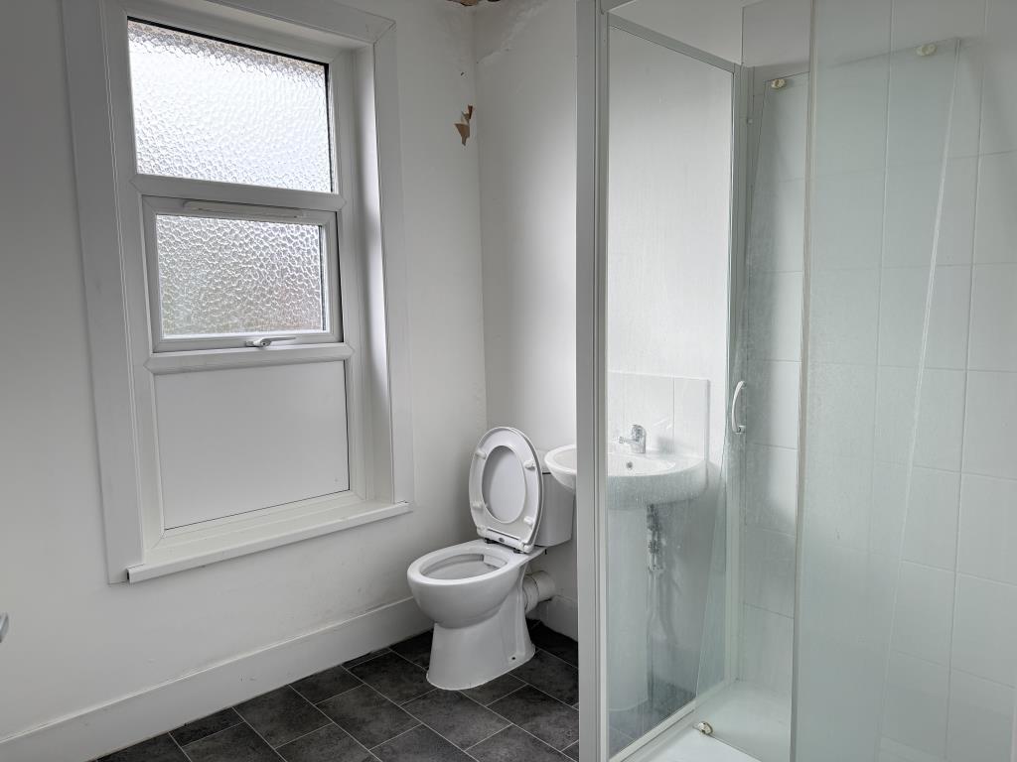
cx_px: 508
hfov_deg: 71.6
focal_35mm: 24
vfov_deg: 56.8
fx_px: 705
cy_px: 381
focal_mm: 6.76
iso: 100
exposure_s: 1/168
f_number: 1.78
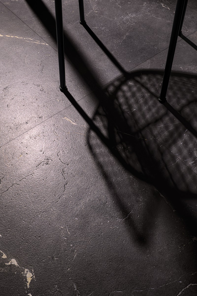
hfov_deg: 38.9
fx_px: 279
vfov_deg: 55.8
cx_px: 98
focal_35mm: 34
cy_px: 148
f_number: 16
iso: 100
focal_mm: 34
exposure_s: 1/6
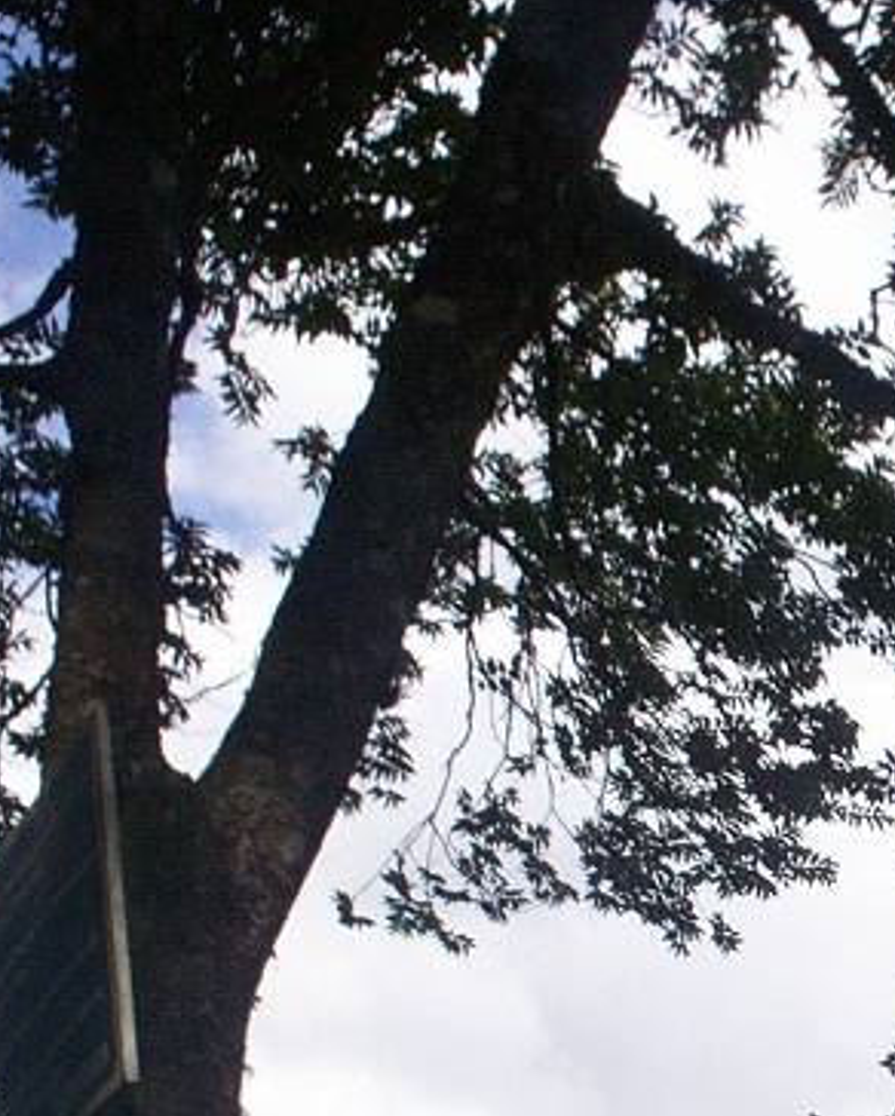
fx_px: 3306
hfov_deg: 14.6
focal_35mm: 100
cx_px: 1255
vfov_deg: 19.0
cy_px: 837
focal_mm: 6
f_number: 4.5
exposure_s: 1/475
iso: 100
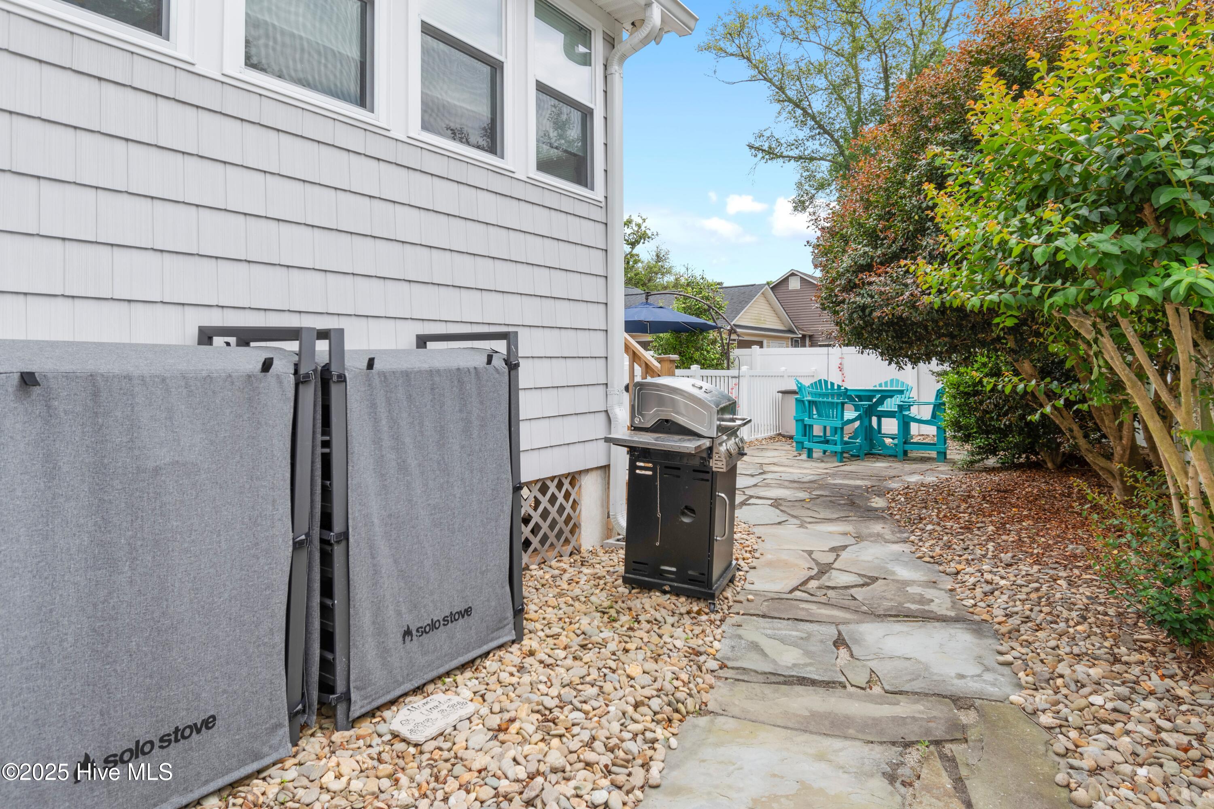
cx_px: 607
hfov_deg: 86.9
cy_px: 404
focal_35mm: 19
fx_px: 641
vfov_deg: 64.6
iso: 100
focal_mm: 13
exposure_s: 1/125
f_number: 5.6
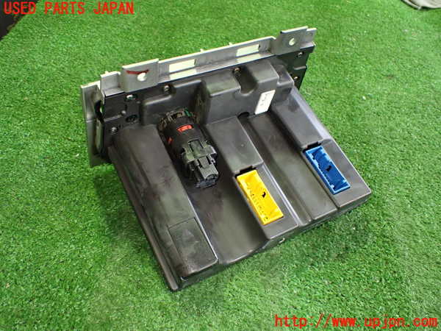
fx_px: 382
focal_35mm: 30
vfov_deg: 46.8
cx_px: 220
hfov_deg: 60.0
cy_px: 166
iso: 800
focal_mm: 5.4
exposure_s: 1/50
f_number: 2.3
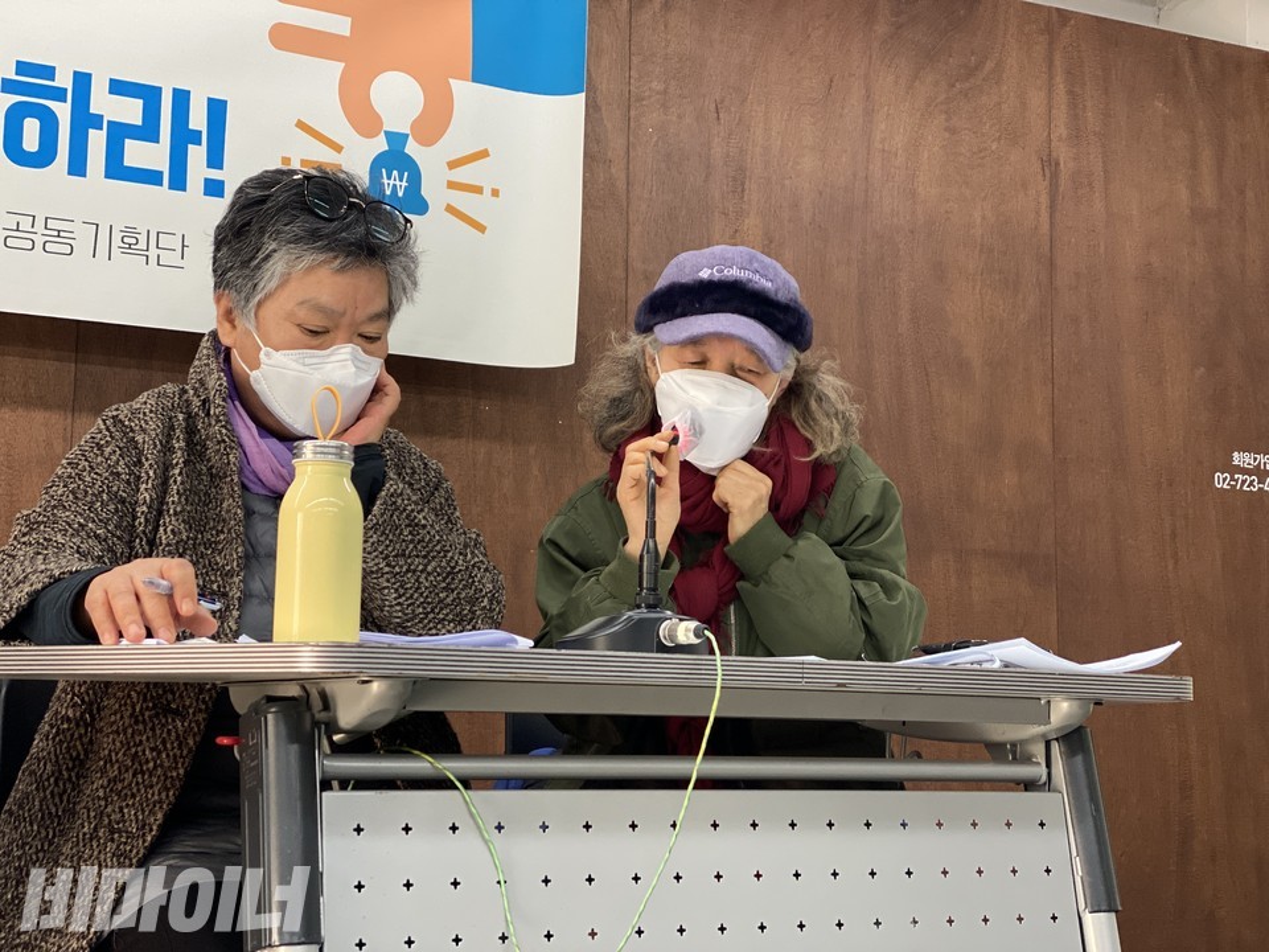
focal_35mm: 52
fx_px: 1906
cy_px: 476
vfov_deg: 28.0
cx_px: 634
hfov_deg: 36.8
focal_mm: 6
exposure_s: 1/120
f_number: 2
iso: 160
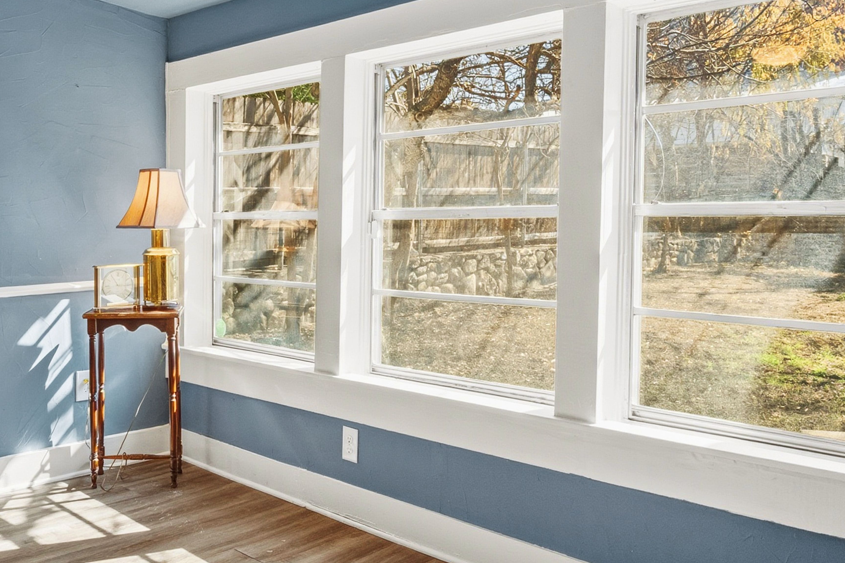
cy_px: 225
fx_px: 873
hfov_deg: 50.7
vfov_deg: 35.6
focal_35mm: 37
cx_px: 282
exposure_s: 1/200
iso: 400
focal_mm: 15.5
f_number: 10
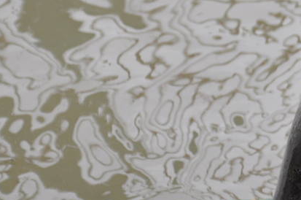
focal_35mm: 523
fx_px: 4366
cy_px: 19
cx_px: 441
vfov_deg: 2.6
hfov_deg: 3.9
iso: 200
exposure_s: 1/200
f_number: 6.3
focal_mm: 90
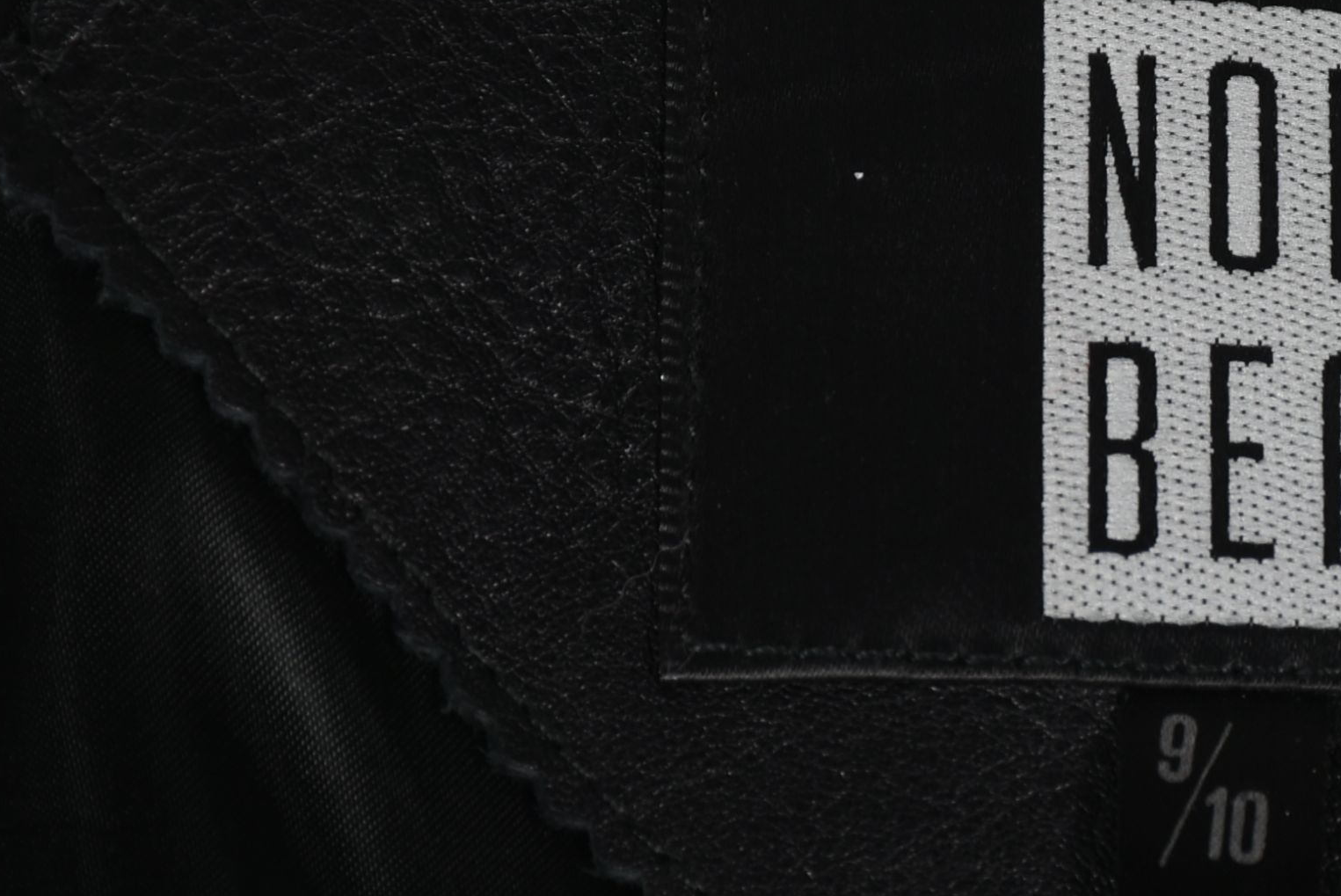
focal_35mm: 412
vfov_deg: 3.3
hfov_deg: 5.0
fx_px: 15357
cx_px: 1294
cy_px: 264
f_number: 10
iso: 200
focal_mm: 140
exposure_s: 1/125
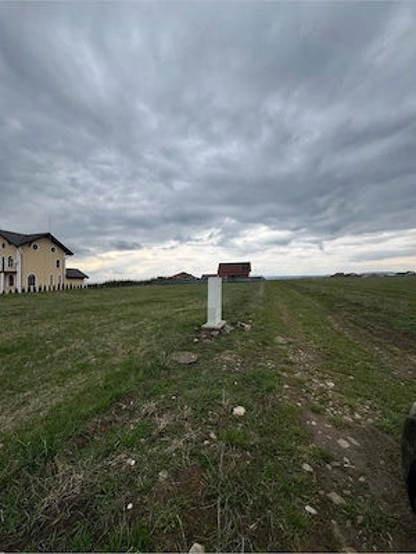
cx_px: 208
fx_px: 224
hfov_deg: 85.7
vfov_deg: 102.1
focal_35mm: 14
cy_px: 277
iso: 50
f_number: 2.2
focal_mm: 2.22
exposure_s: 1/956
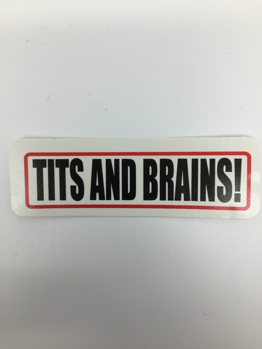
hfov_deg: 48.2
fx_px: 293
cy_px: 174
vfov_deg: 61.7
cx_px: 131
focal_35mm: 29
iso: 32
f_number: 2.2
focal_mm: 4.15
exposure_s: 1/100
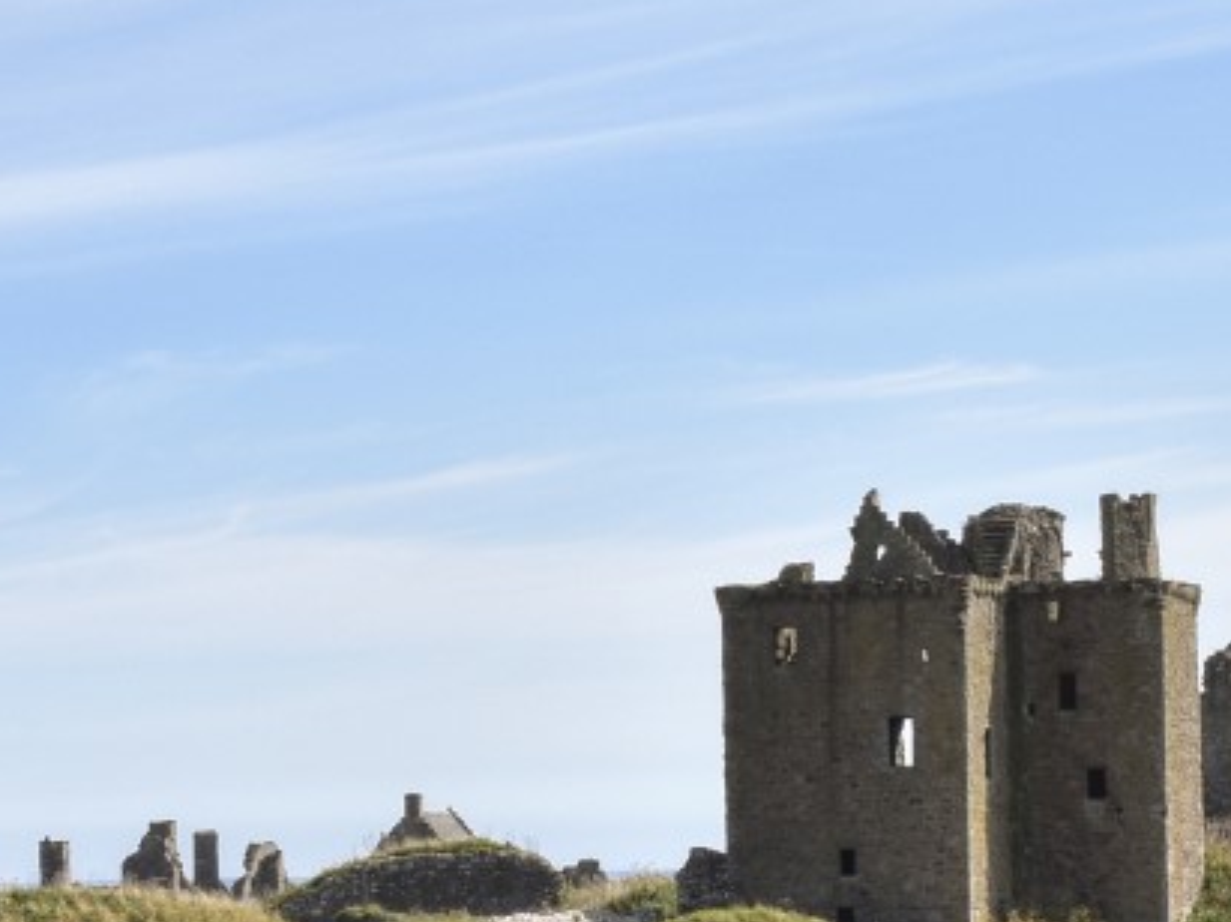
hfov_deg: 15.8
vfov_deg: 11.8
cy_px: 865
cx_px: 506
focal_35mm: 125
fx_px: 4444
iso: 200
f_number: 14
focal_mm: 22
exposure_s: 1/125
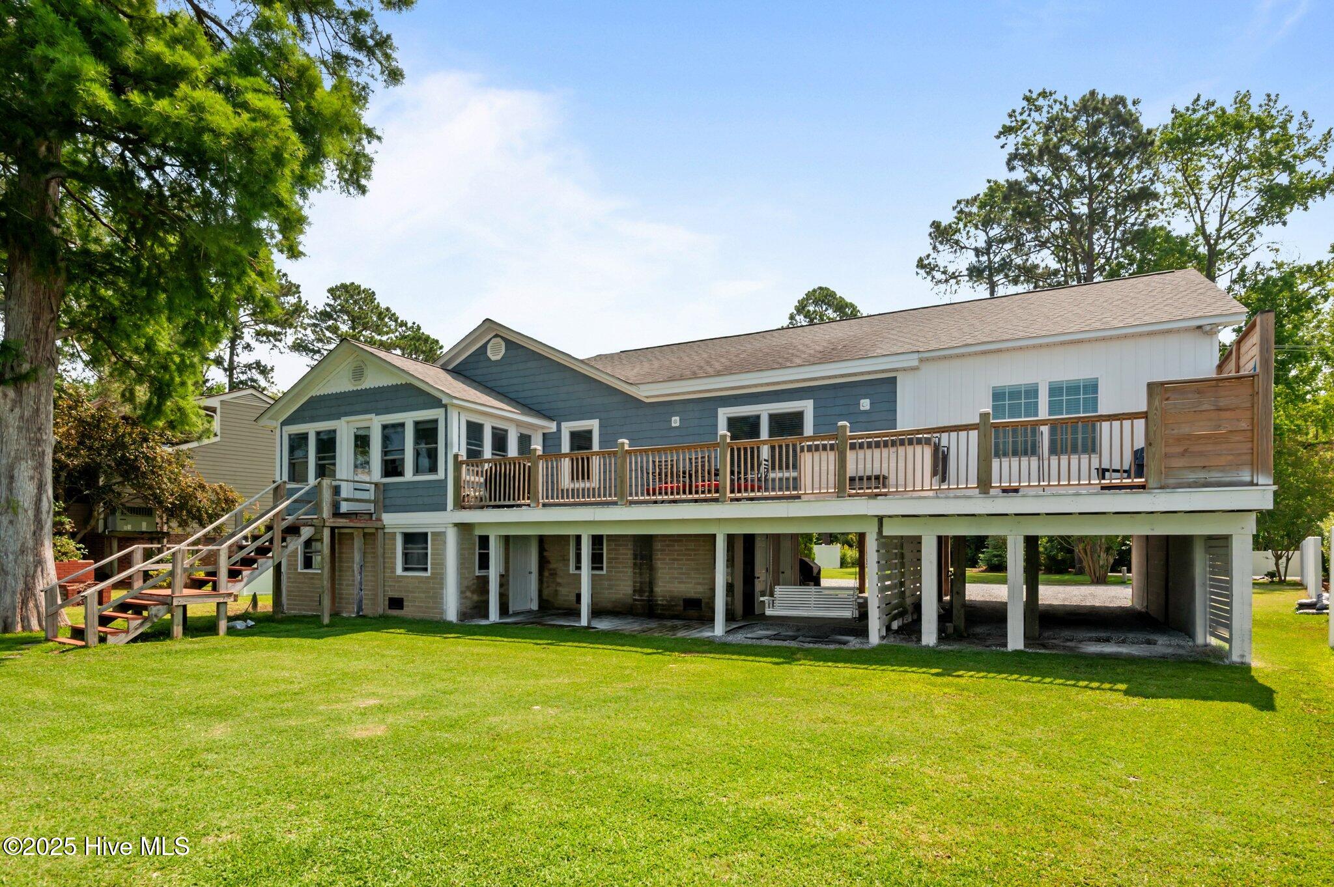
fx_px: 703
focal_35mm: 19
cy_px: 444
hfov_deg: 87.0
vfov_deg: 64.5
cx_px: 667
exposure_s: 1/400
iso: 400
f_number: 10
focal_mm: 19
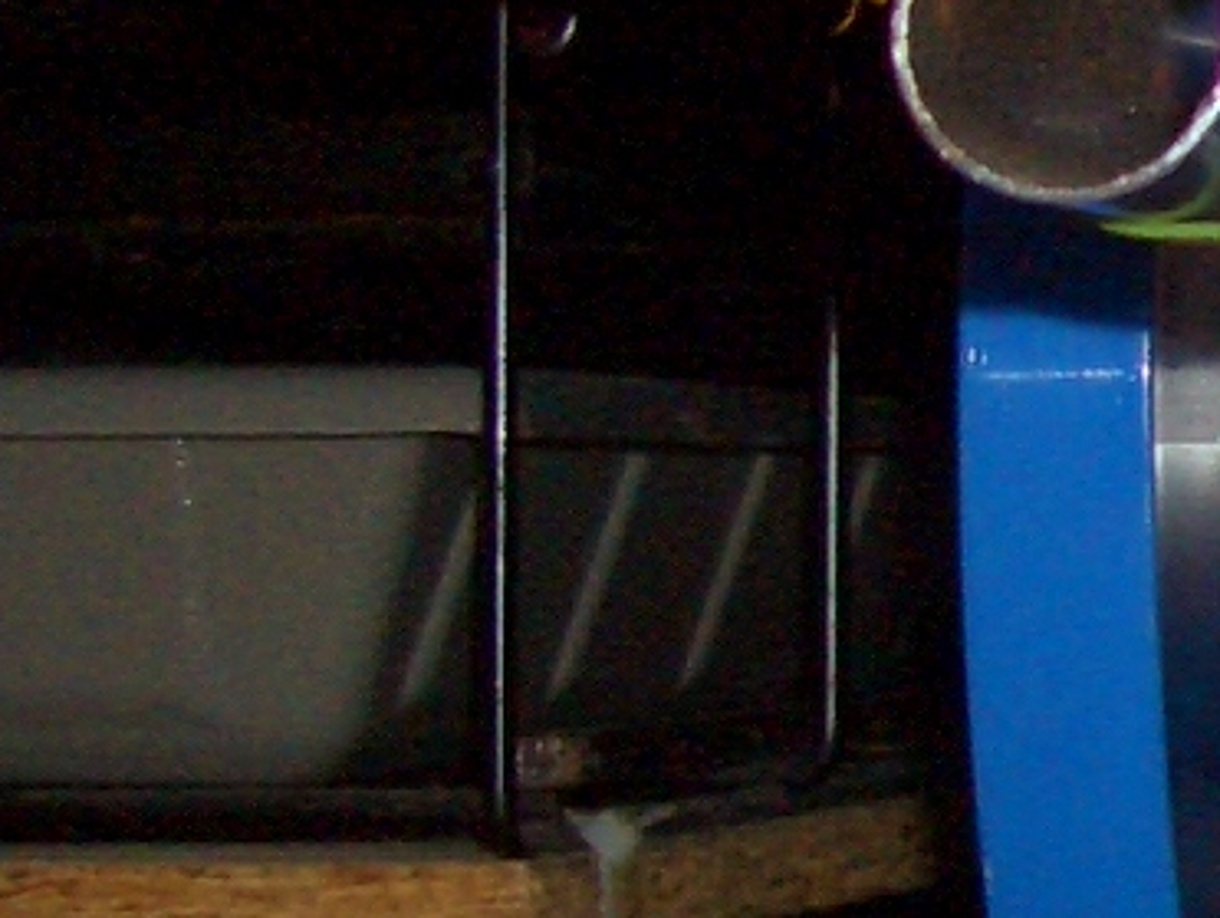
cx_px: 2700
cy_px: 207
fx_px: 6809
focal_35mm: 193
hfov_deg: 9.4
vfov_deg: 7.7
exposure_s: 1/60
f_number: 2.6
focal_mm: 5.8
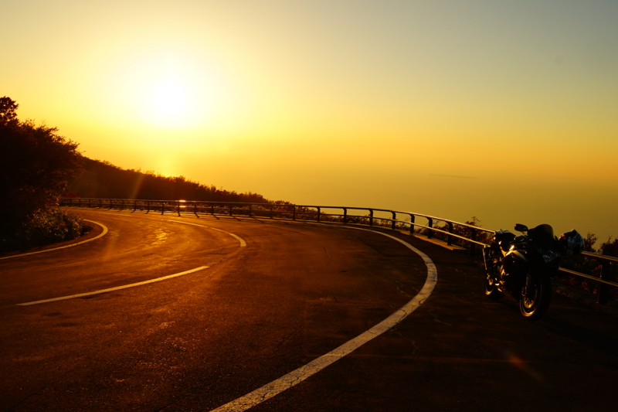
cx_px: 309
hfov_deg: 55.8
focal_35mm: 34
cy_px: 206
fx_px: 584
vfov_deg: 38.9
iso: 100
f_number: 11
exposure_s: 1/200
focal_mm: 23
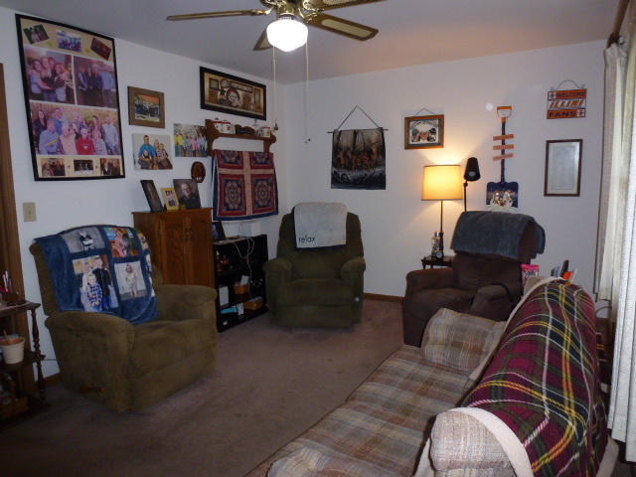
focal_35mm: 24
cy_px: 238
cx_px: 318
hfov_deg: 71.6
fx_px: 441
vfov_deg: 56.8
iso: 250
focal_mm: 4.3
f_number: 3.3
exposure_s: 1/60
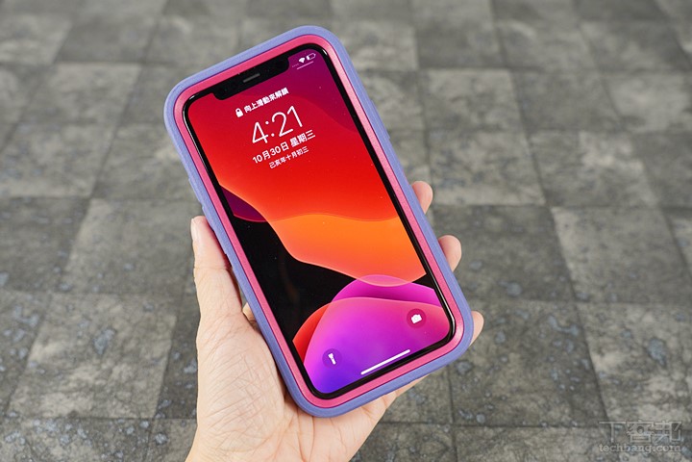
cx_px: 346
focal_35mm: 34
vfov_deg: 38.4
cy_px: 231
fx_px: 663
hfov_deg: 55.1
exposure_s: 1/60
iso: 200
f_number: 4
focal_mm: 23
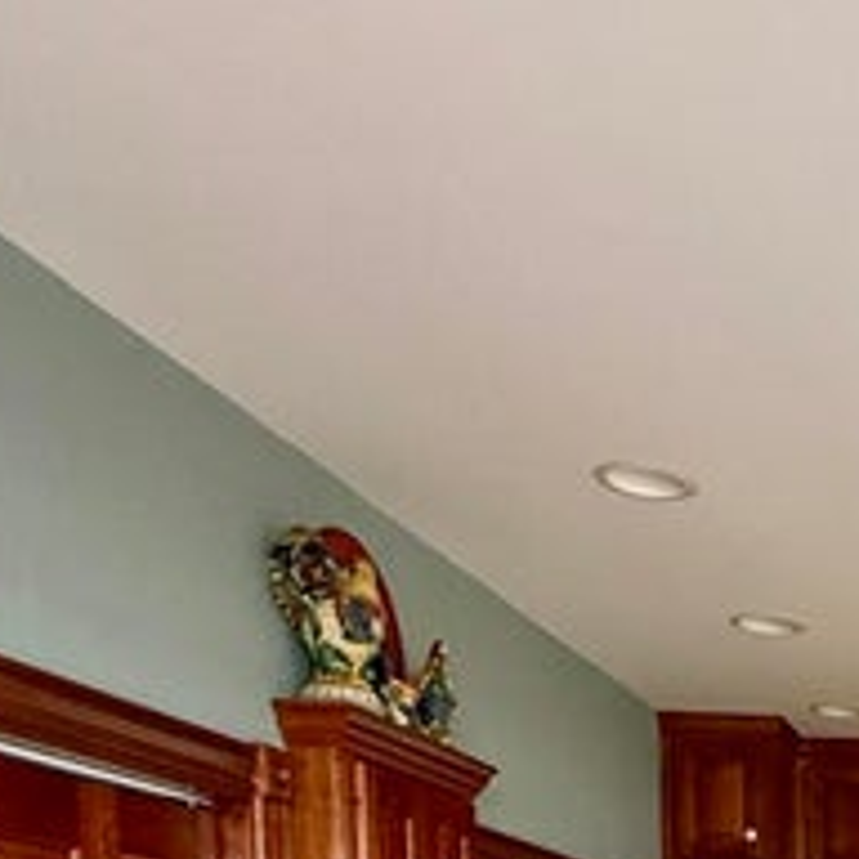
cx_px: 1197
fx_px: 1544
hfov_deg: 25.4
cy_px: 1212
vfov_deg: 25.2
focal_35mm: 55
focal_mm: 2.22
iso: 320
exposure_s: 1/60
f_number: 2.2
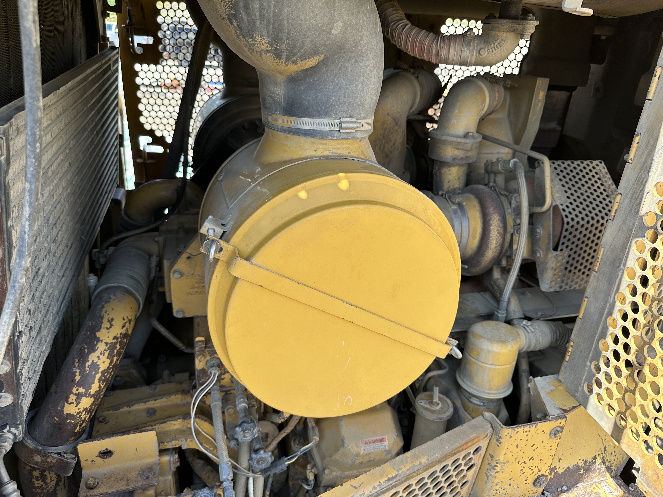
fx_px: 460
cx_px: 332
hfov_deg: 71.6
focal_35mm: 24
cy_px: 248
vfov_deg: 56.8
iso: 80
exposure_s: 1/650
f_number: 1.78
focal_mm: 6.86
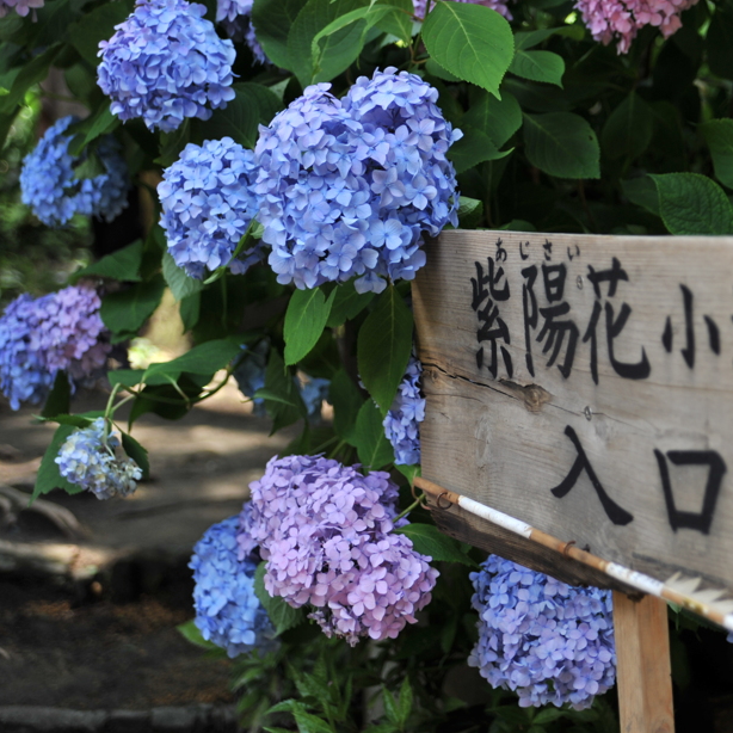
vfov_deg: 25.4
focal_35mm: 68
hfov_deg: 25.2
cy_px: 356
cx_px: 500
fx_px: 1629
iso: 200
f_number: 2.8
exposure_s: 1/400
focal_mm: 48
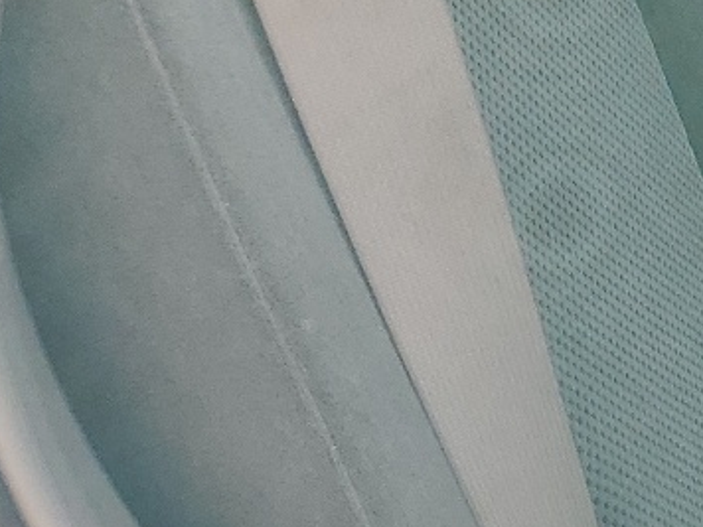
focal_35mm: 117
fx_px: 2376
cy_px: 223
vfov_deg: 12.7
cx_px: 1495
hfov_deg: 13.7
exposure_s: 1/256
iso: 50
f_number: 1.5
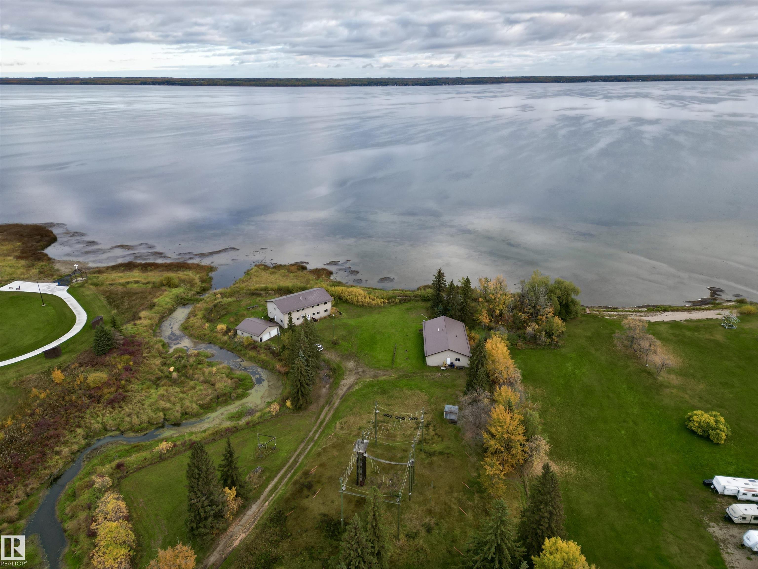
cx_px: 379
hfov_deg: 71.6
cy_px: 284
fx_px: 526
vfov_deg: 56.8
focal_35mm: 24
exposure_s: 1/1000
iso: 130
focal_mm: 6.72
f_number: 1.7
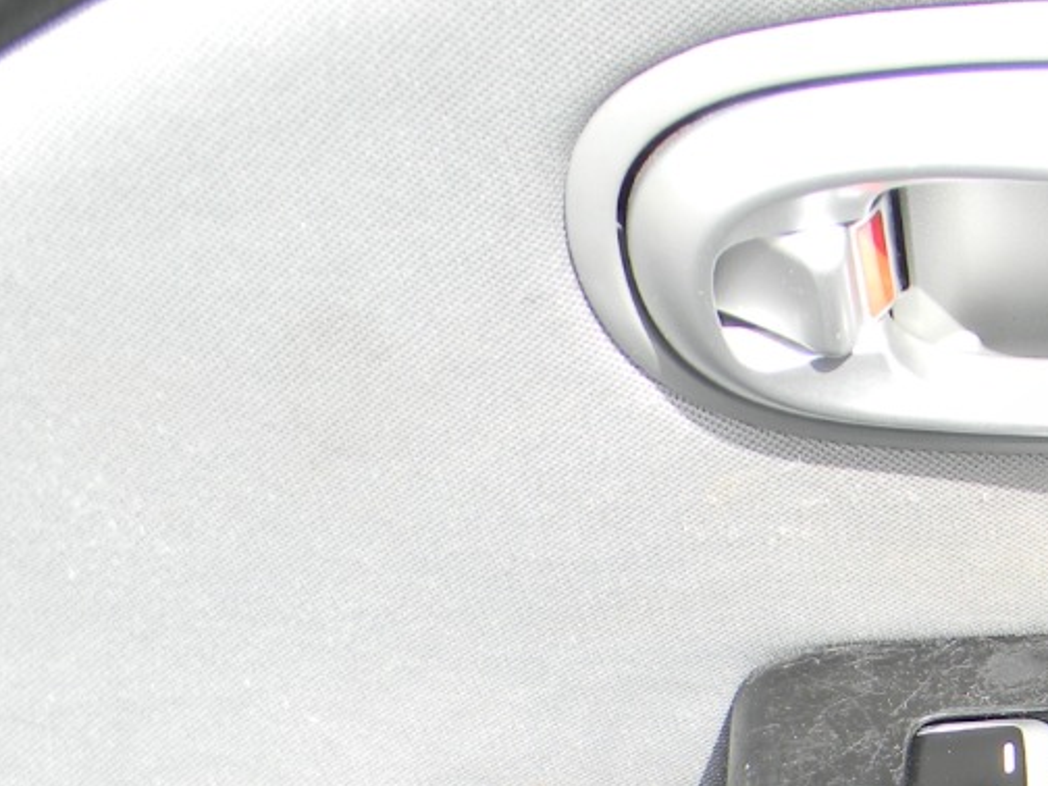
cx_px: 1345
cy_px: 913
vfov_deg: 17.7
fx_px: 2422
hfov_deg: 22.1
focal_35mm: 80
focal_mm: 5
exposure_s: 1/82.7
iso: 80
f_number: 3.5
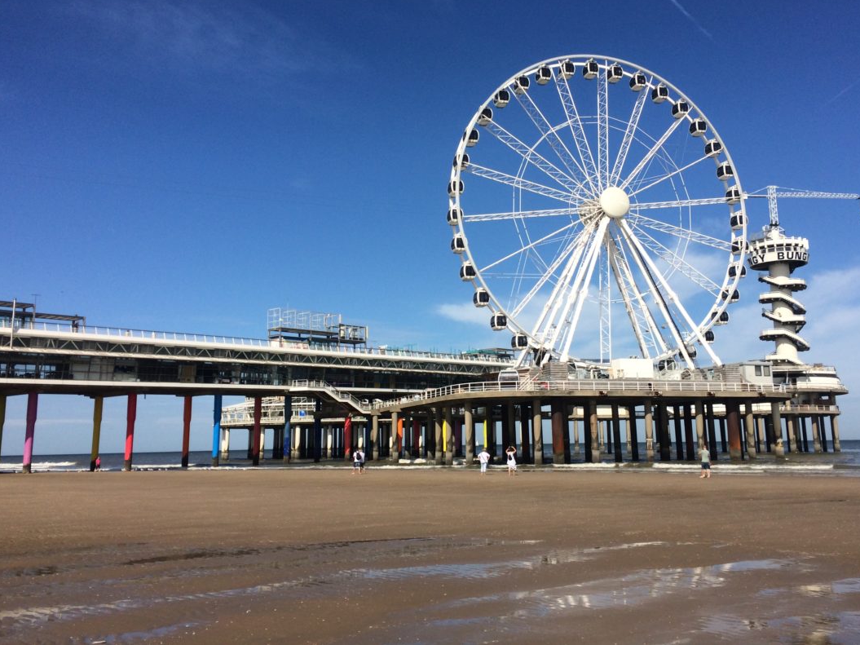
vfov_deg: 42.8
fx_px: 820
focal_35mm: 33
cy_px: 279
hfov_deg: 55.3
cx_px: 460
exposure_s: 1/3165
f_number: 2.2
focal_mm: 4.15
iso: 32
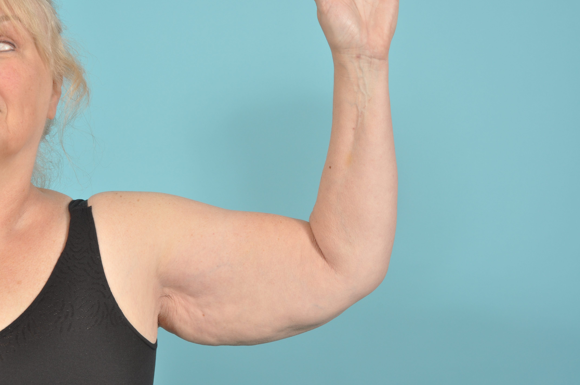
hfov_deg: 22.6
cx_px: 290
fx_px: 1448
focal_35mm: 90
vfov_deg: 15.2
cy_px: 192
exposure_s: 1/125
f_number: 11
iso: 200
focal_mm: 60
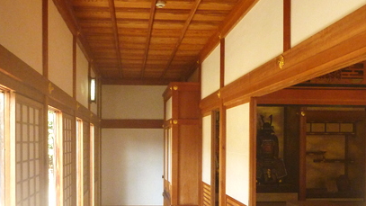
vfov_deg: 24.7
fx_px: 466
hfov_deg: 42.8
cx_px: 161
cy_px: 154
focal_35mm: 48
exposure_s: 1/125
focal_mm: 4.9
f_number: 3.3
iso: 400
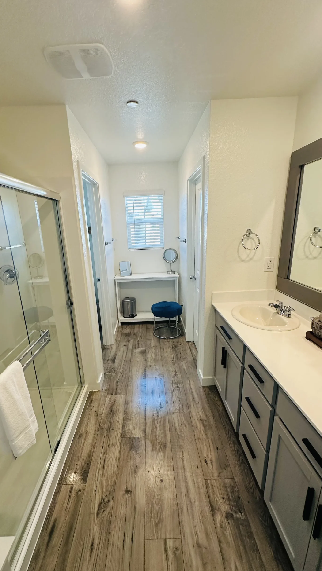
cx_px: 149
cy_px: 293
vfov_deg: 99.3
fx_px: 243
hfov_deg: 67.0
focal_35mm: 16
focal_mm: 2.22
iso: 125
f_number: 2.2
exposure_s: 1/120
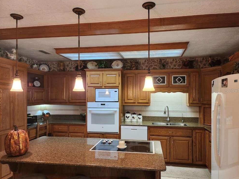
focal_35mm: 25
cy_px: 91
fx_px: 173
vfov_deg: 54.9
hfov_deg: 69.4
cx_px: 123
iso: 320
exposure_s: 1/120
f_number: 1.8
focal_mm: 5
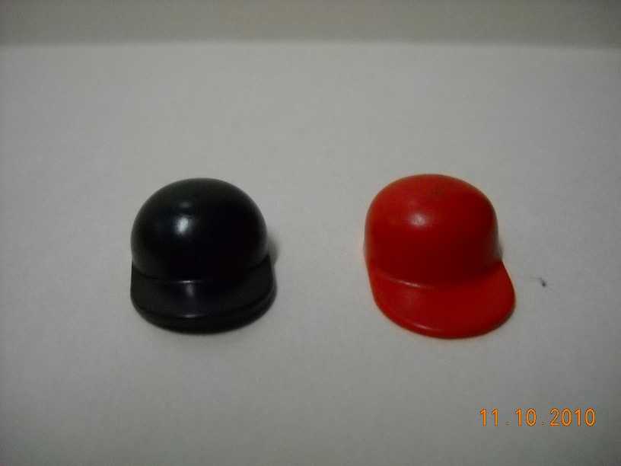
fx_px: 736
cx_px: 310
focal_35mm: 41
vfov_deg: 35.1
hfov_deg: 45.8
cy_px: 233
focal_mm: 6.72
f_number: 3.1
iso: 800
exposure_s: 1/36
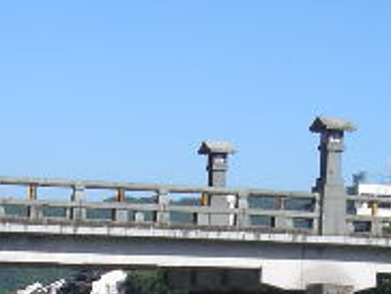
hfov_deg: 15.1
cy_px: 414
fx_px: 1470
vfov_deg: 11.1
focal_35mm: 130
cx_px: 137
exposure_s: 1/400
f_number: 2.8
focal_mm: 5.7
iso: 50
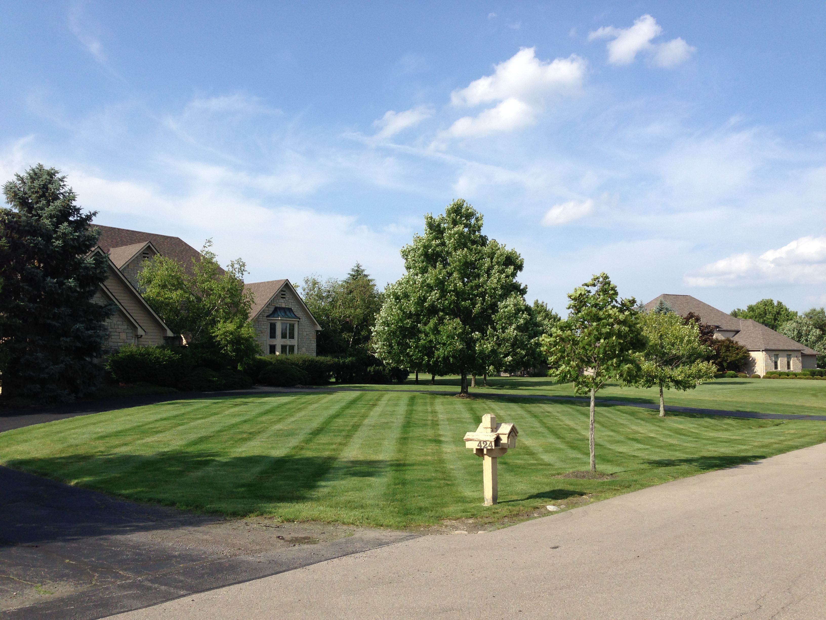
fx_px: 787
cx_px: 413
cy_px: 310
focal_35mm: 33
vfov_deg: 42.9
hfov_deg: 55.4
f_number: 2.4
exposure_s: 1/1427
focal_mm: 4.12
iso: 50
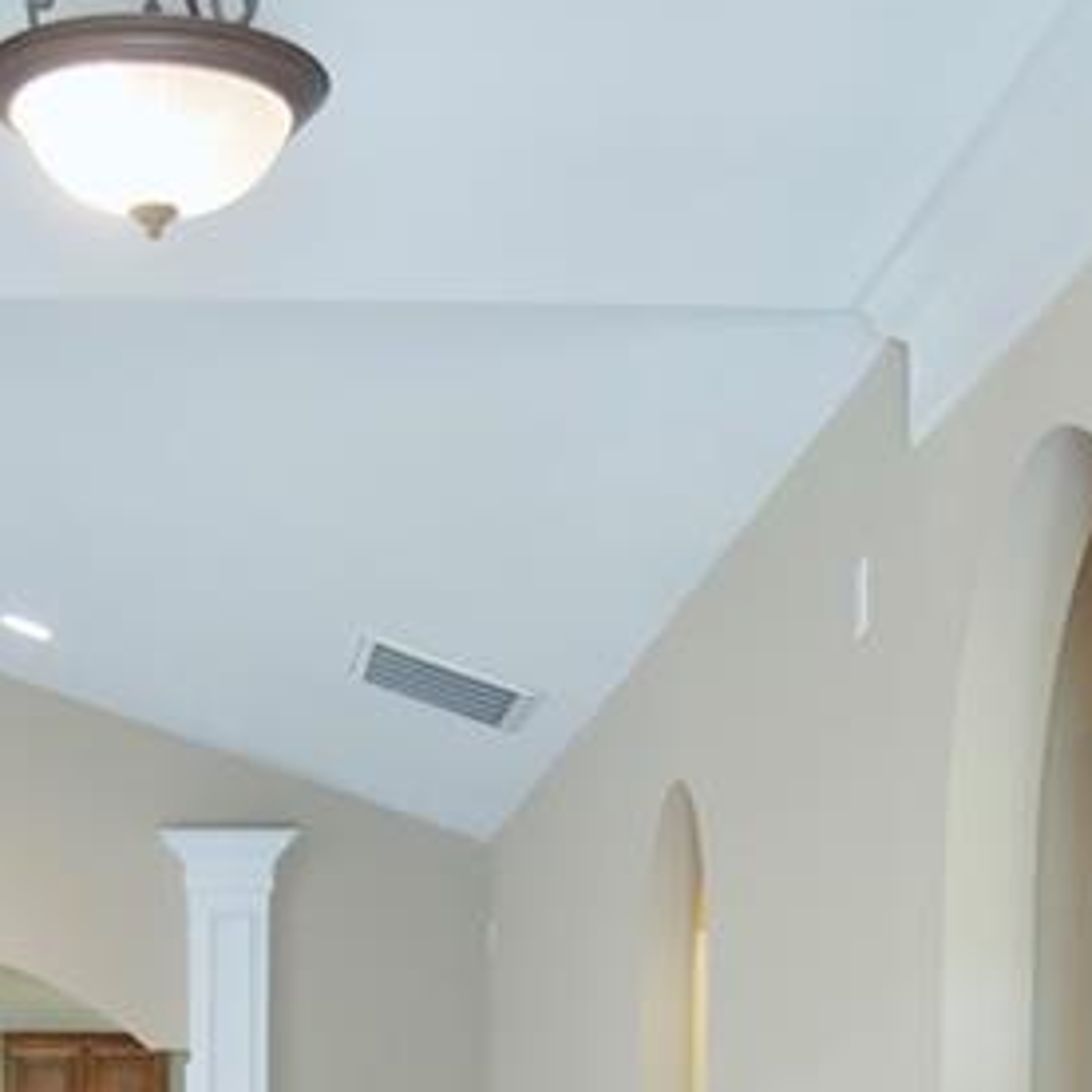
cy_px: 1444
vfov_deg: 20.2
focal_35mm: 78
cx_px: 309
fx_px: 2784
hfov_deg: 22.0
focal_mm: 22
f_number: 3.5
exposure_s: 1/60
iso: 800
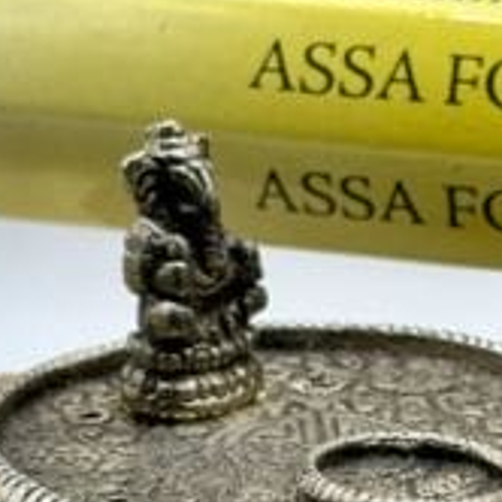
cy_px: 510
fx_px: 3035
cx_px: 520
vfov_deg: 9.4
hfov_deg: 9.4
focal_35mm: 185
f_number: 1.6
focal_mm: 5.96
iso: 25
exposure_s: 1/112
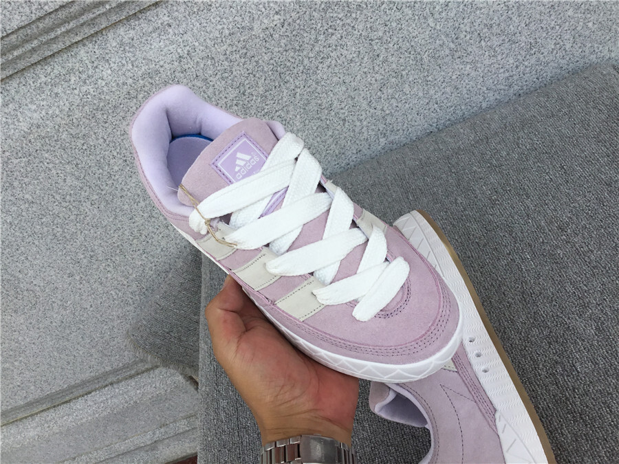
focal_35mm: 31
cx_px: 310
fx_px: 554
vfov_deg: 45.4
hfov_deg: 58.4
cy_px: 232
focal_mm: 3.3
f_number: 2.4
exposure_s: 1/637
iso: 25
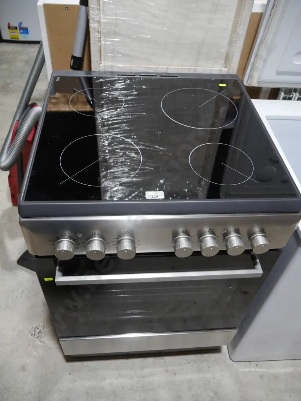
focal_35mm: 30
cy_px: 200
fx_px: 348
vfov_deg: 59.9
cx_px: 150
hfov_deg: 46.8
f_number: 3.6
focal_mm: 15
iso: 200
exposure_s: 1/60
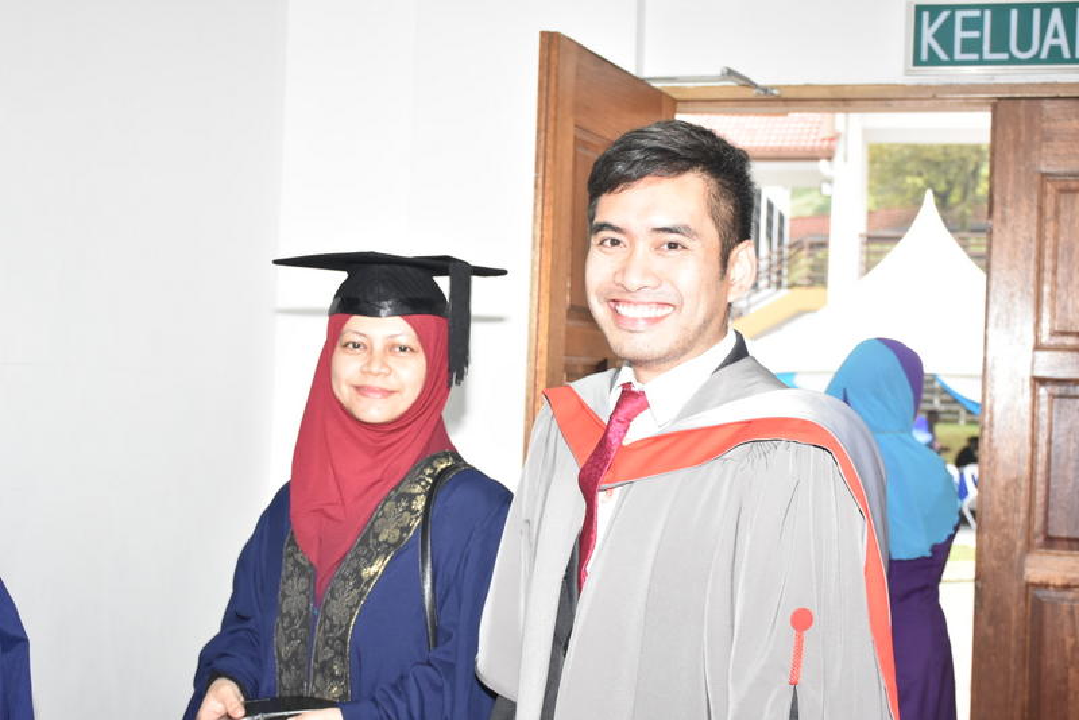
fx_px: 1574
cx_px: 540
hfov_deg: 37.8
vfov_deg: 25.8
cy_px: 360
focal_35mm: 52
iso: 1600
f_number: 6.3
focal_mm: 35
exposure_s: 1/250
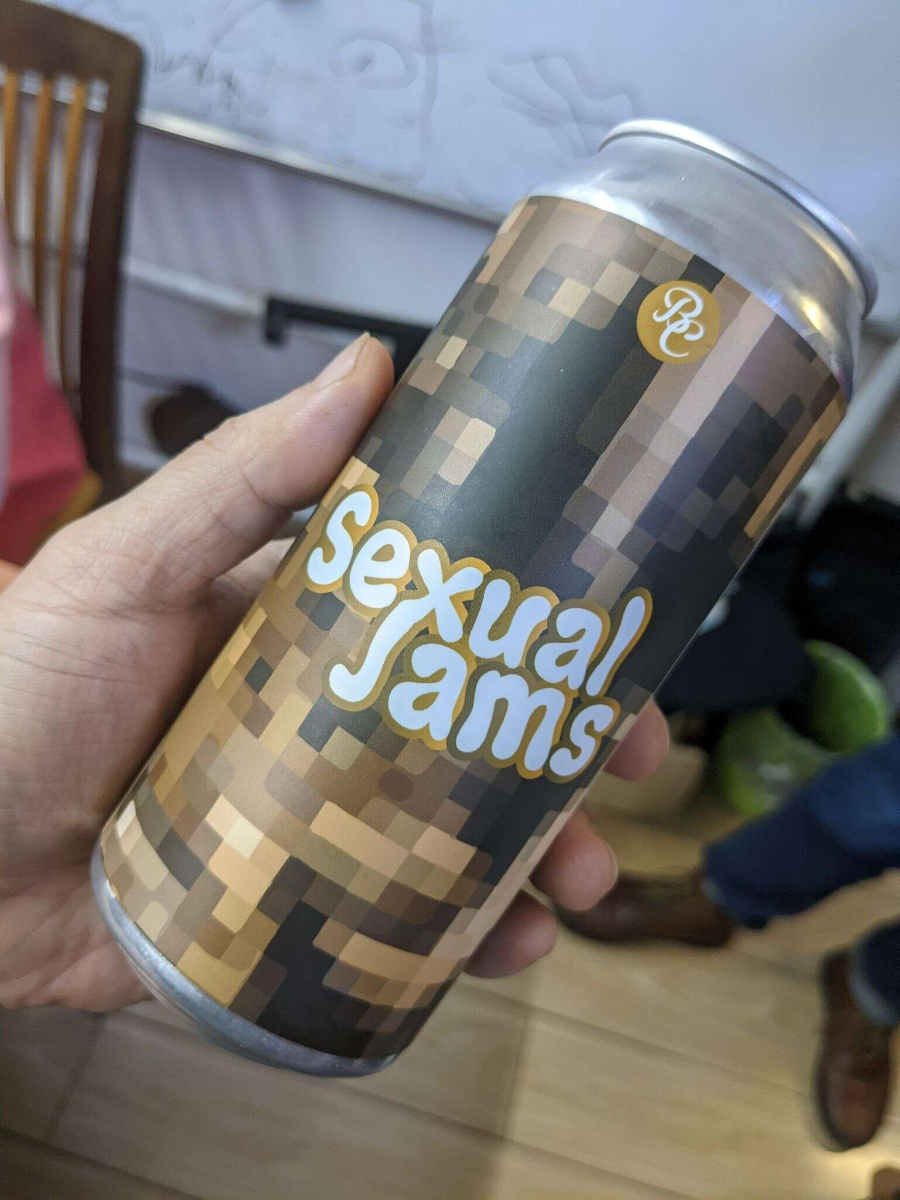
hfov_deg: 51.4
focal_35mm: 27
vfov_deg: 65.3
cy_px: 600
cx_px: 450
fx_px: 936
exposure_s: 1/34.1
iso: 111
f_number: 1.73
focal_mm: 4.38
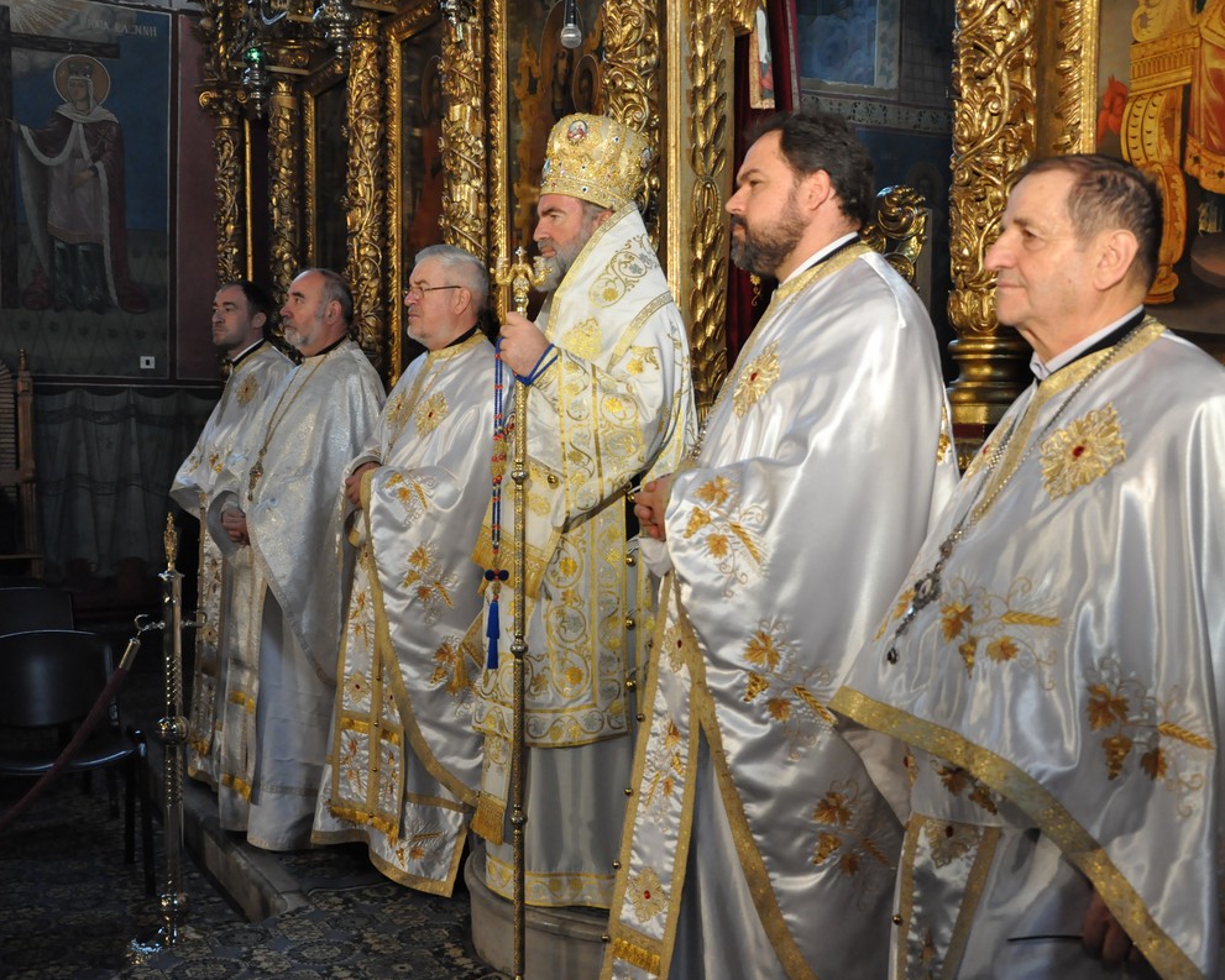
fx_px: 1543
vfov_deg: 35.2
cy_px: 491
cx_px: 651
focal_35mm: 43
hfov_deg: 43.3
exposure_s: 1/200
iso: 1600
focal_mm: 25
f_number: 4
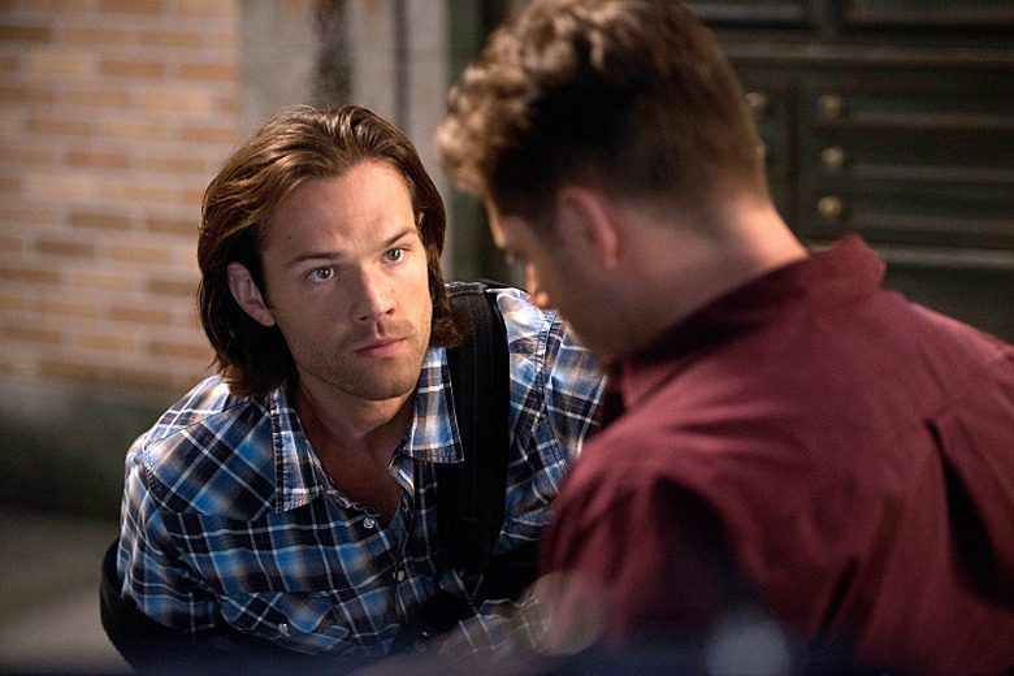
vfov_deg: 13.4
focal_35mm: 102
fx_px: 2873
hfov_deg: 20.0
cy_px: 338
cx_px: 507
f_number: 2.8
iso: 2500
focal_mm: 102
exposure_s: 1/125
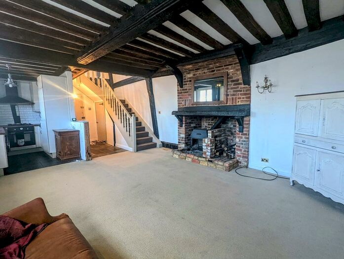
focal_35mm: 16
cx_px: 172
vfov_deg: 78.3
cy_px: 130
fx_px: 159
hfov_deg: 94.4
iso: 264
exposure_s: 1/25
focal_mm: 2.35
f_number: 2.2
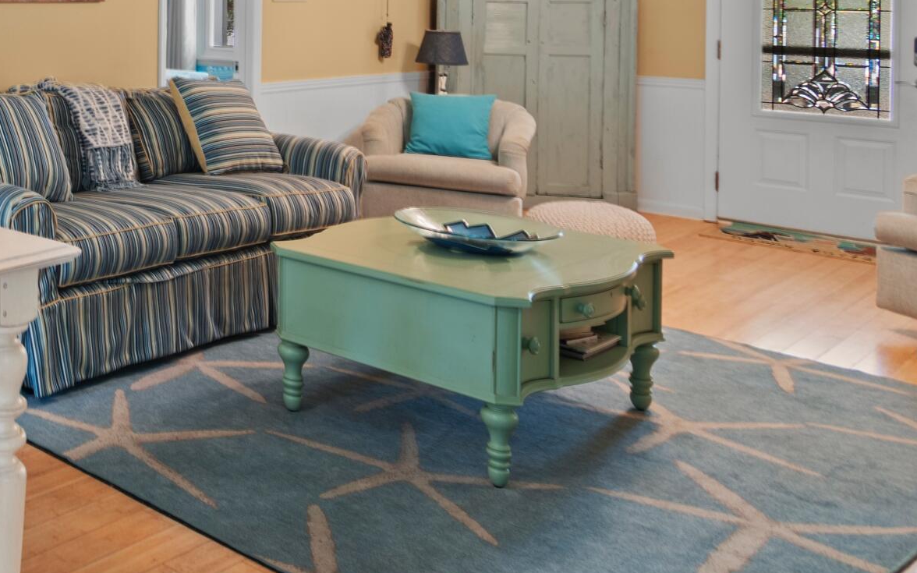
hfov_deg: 37.8
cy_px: -9
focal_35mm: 39
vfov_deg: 30.3
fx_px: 975
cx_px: -182
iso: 100
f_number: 4.5
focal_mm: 10
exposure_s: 1/1.25
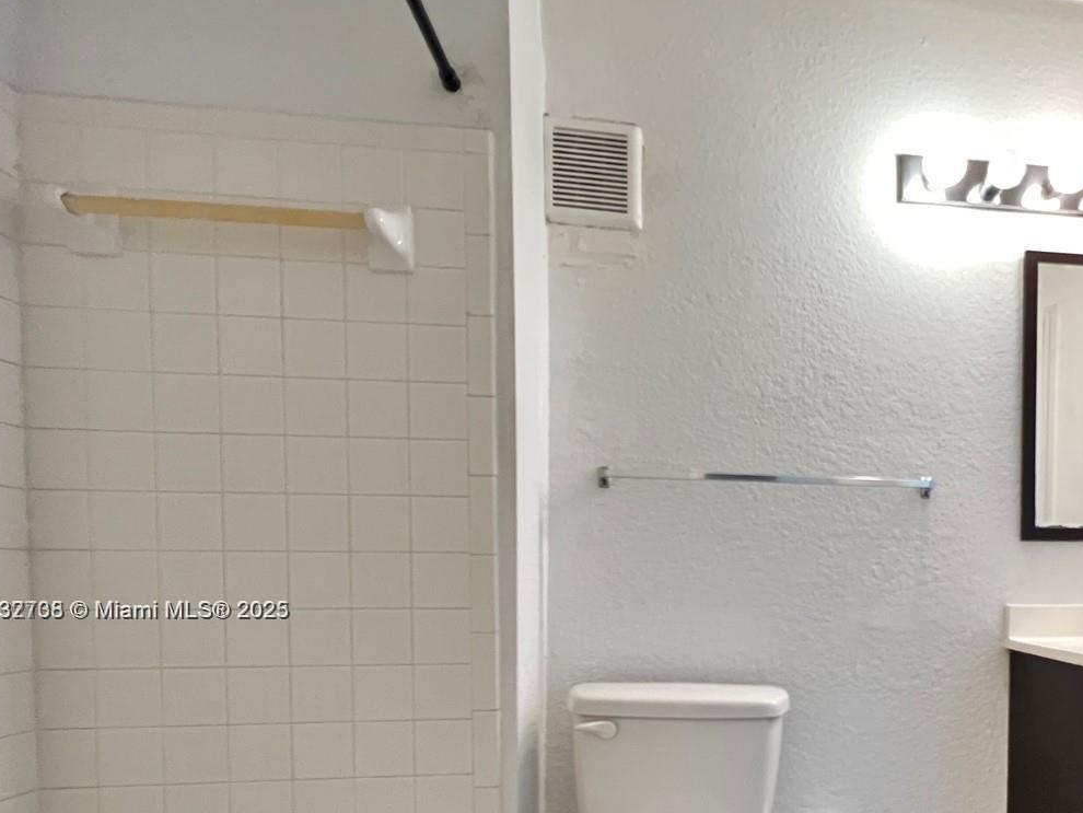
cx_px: 814
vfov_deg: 60.0
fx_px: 657
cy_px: 612
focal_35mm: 21
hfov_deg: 73.4
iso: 500
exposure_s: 1/60
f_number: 1.8
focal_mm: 1.57
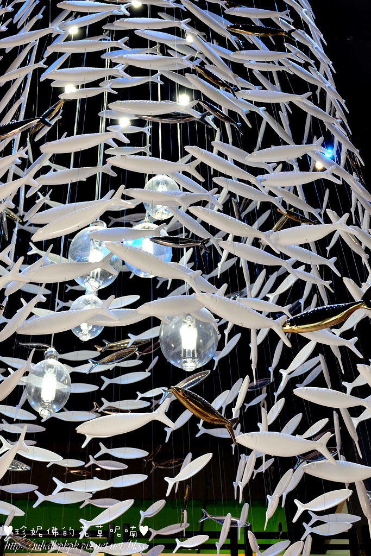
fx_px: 788
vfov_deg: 38.9
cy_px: 278
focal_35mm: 51
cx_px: 186
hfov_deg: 26.5
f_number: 5
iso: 800
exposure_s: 1/45
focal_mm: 34
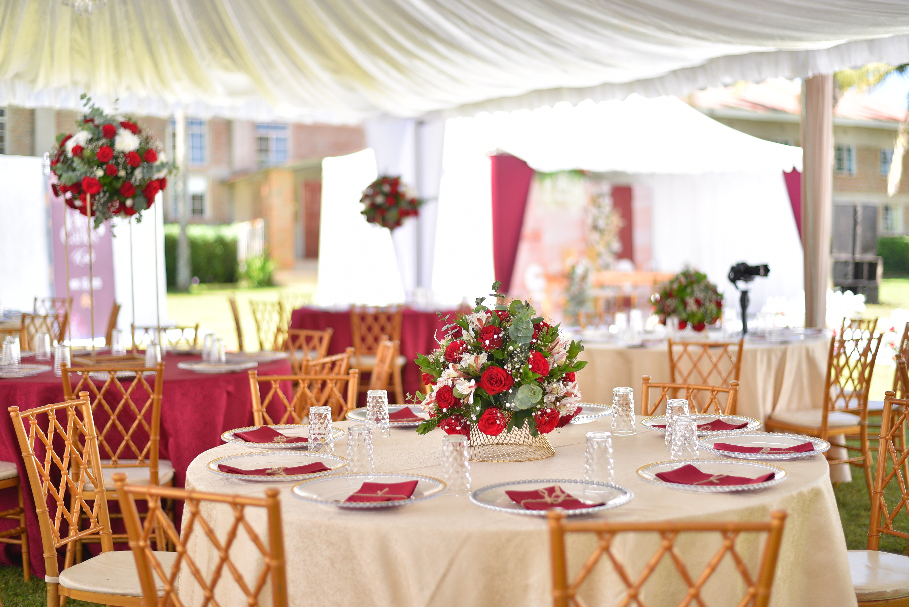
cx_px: 454
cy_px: 304
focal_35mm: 50
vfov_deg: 27.0
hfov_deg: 39.6
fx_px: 1263
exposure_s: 1/800
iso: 160
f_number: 1.8
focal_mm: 50
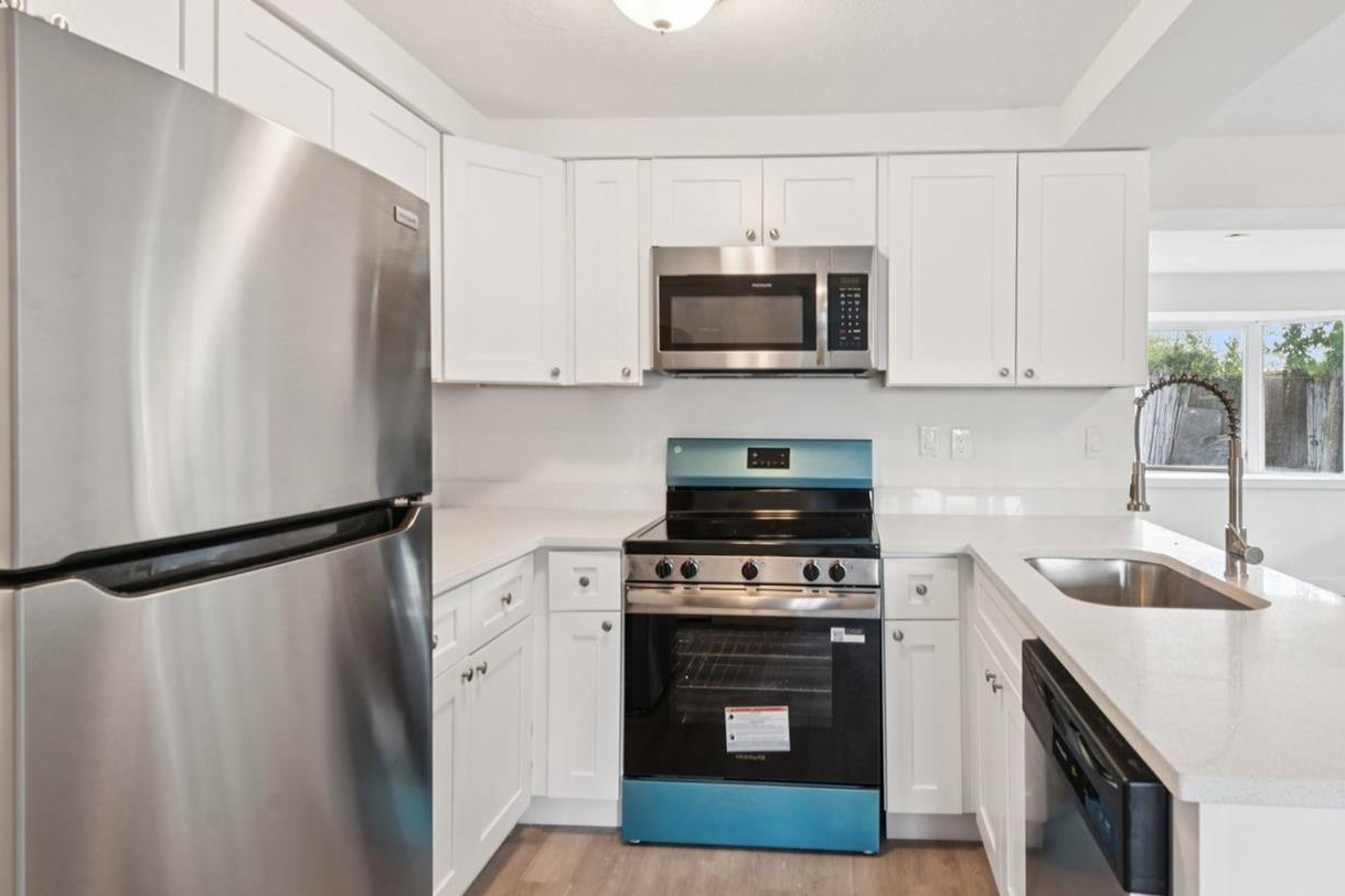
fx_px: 784
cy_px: 456
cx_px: 773
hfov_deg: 80.7
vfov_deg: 59.5
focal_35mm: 21
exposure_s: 1/15
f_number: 8
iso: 400
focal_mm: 16
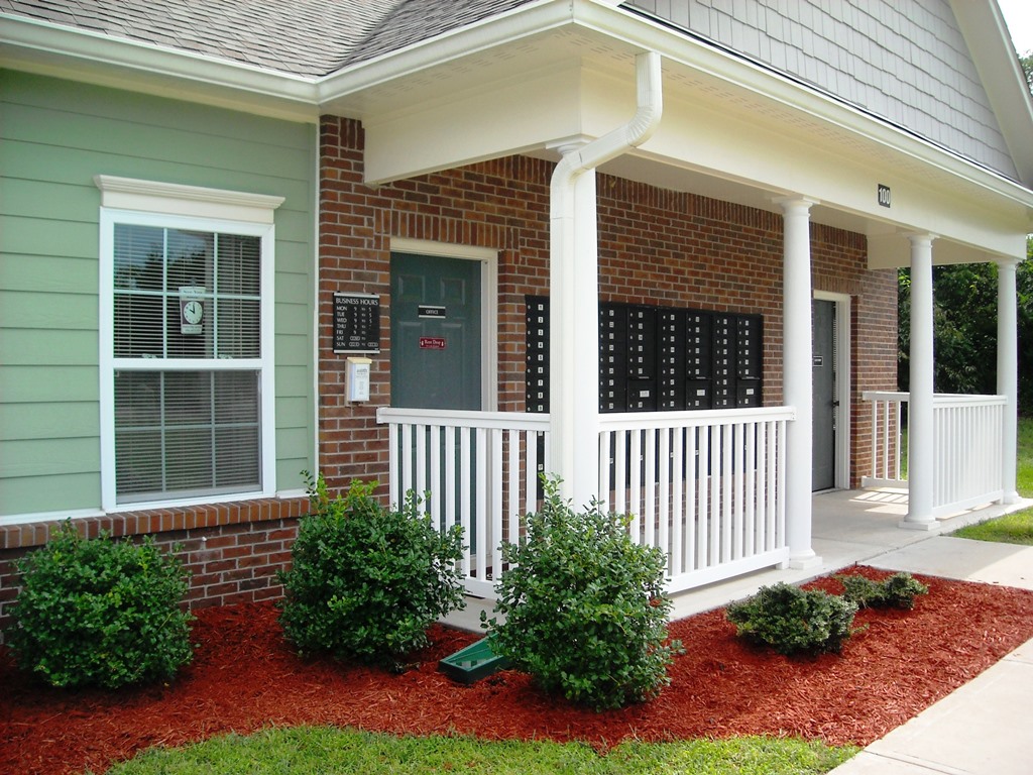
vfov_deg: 40.7
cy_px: 388
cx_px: 516
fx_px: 1044
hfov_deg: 52.6
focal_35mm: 35
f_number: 5.6
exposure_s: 1/129
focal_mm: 5.7
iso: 64
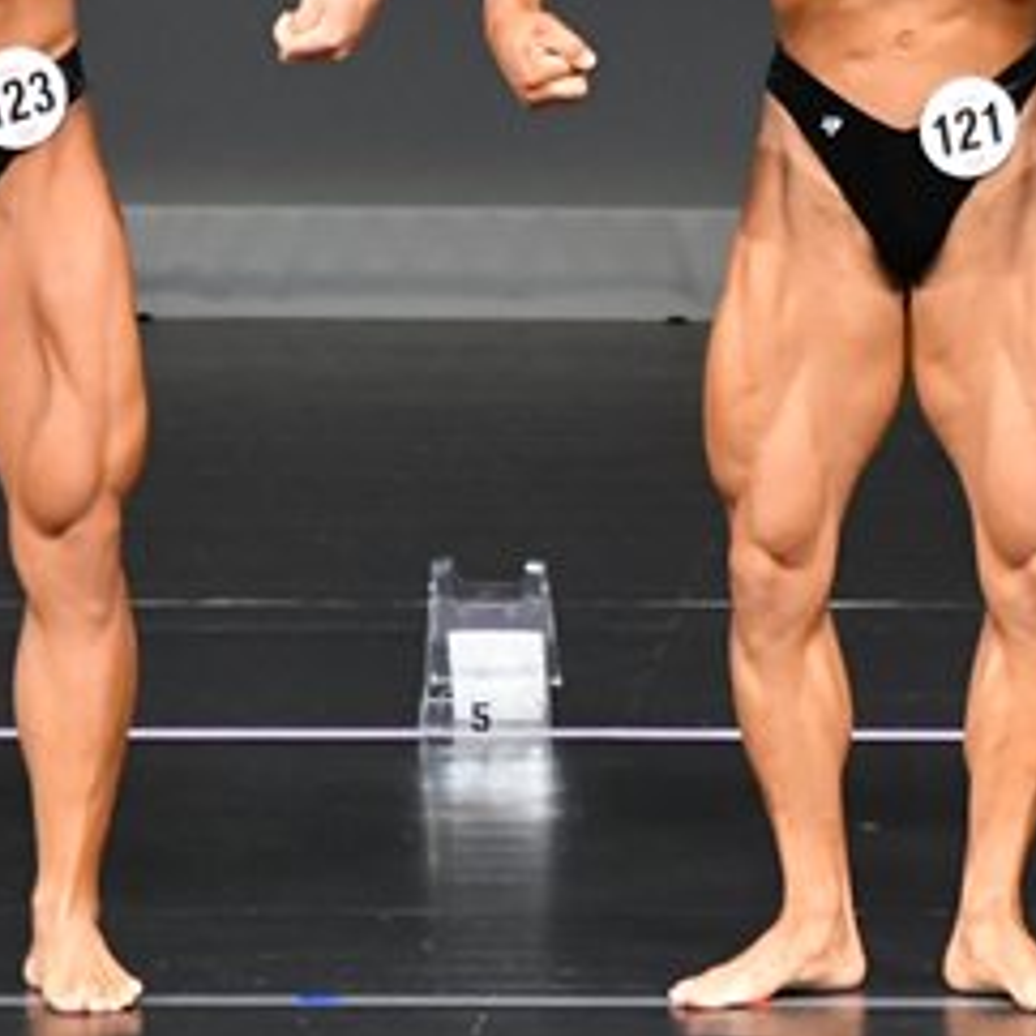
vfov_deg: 2.0
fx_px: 29052
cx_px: 923
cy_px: 278
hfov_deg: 2.0
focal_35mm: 858
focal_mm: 210
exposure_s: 1/400
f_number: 5.6
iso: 5000
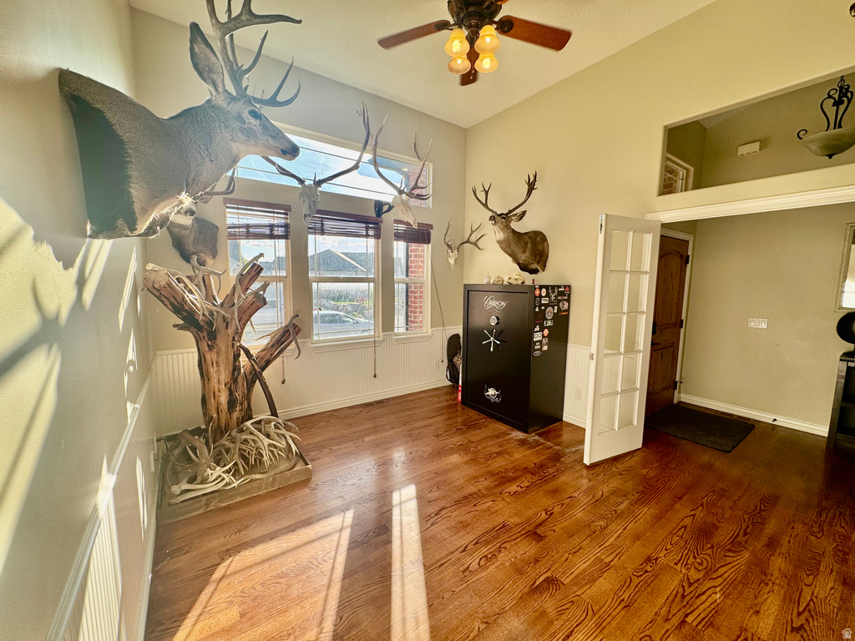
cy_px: 320
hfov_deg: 102.1
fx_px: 346
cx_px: 428
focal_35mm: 14
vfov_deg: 85.7
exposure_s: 1/219
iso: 40
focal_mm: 2.22
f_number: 2.2
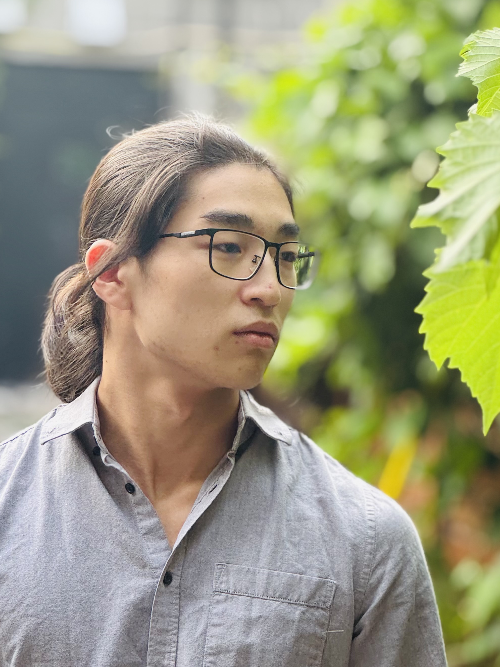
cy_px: 435
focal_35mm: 117
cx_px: 136
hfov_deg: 12.6
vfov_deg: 16.8
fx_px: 2254
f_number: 2.8
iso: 40
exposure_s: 1/99
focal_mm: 9
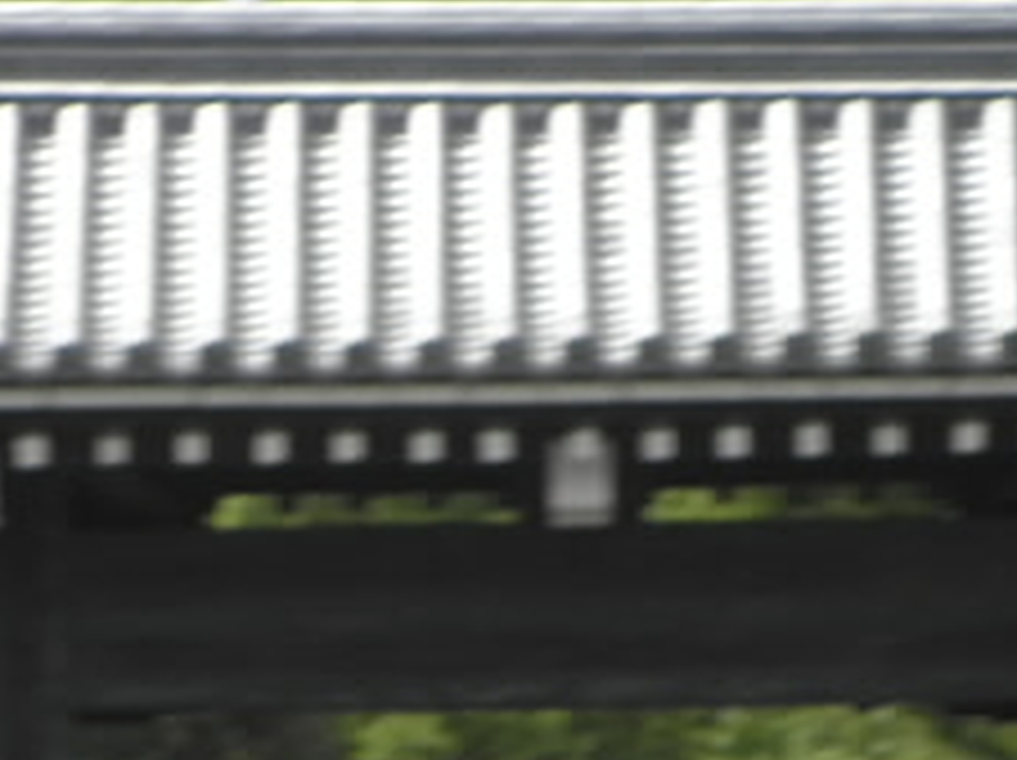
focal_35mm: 383
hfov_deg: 5.2
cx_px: 500
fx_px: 11240
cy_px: 1129
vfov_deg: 3.9
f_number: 5.9
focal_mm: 19.6
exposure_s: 1/160
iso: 64
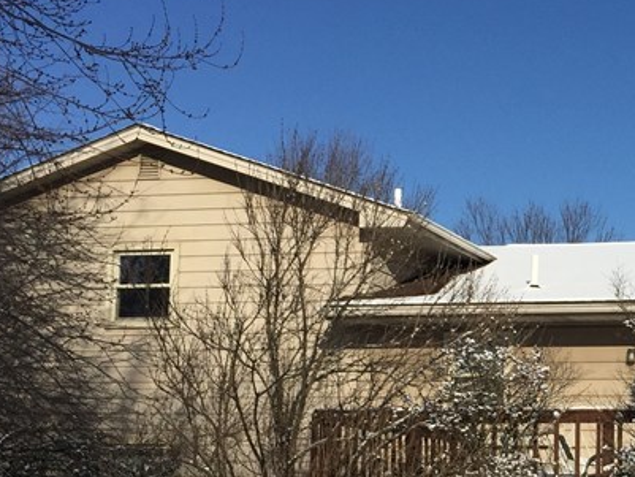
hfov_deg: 25.0
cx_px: 638
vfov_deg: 19.7
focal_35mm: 74
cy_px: 382
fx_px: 1358
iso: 32
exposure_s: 1/4405
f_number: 2.2
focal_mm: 4.15
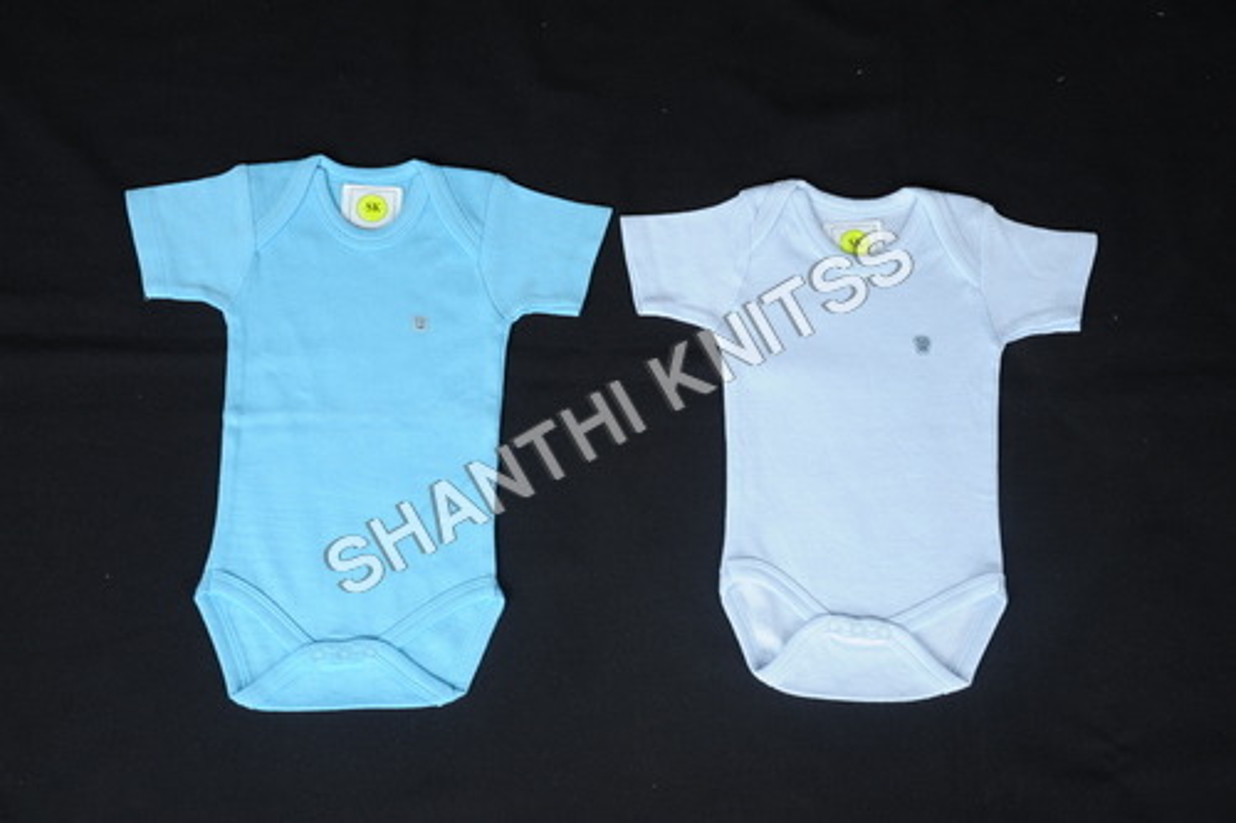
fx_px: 2128
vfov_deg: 21.9
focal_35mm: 62
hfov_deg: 32.4
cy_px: 412
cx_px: 618
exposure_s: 1/160
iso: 250
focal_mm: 62
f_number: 20
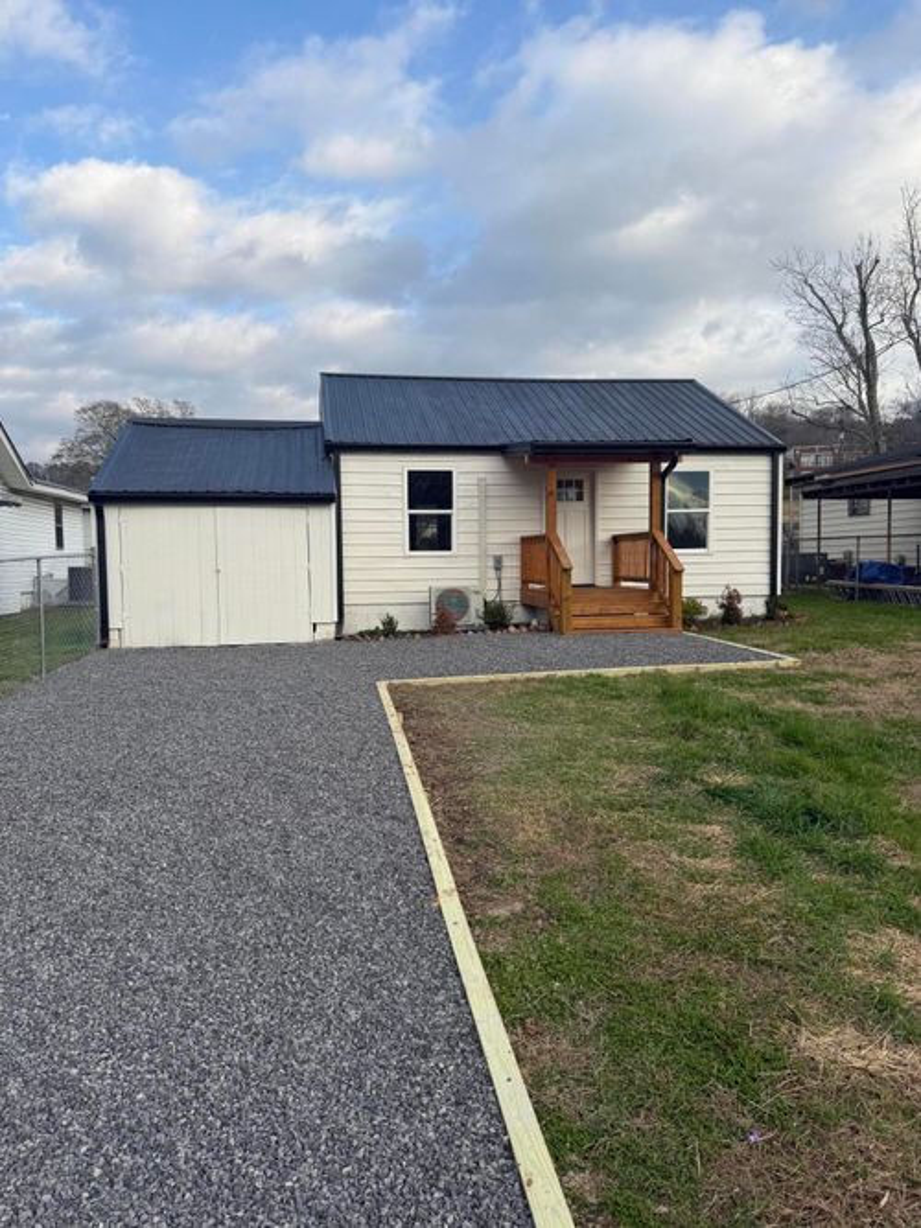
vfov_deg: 71.6
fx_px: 852
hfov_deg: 56.8
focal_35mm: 24
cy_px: 614
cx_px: 460
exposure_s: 1/2299
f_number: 1.78
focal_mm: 6.76
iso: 80
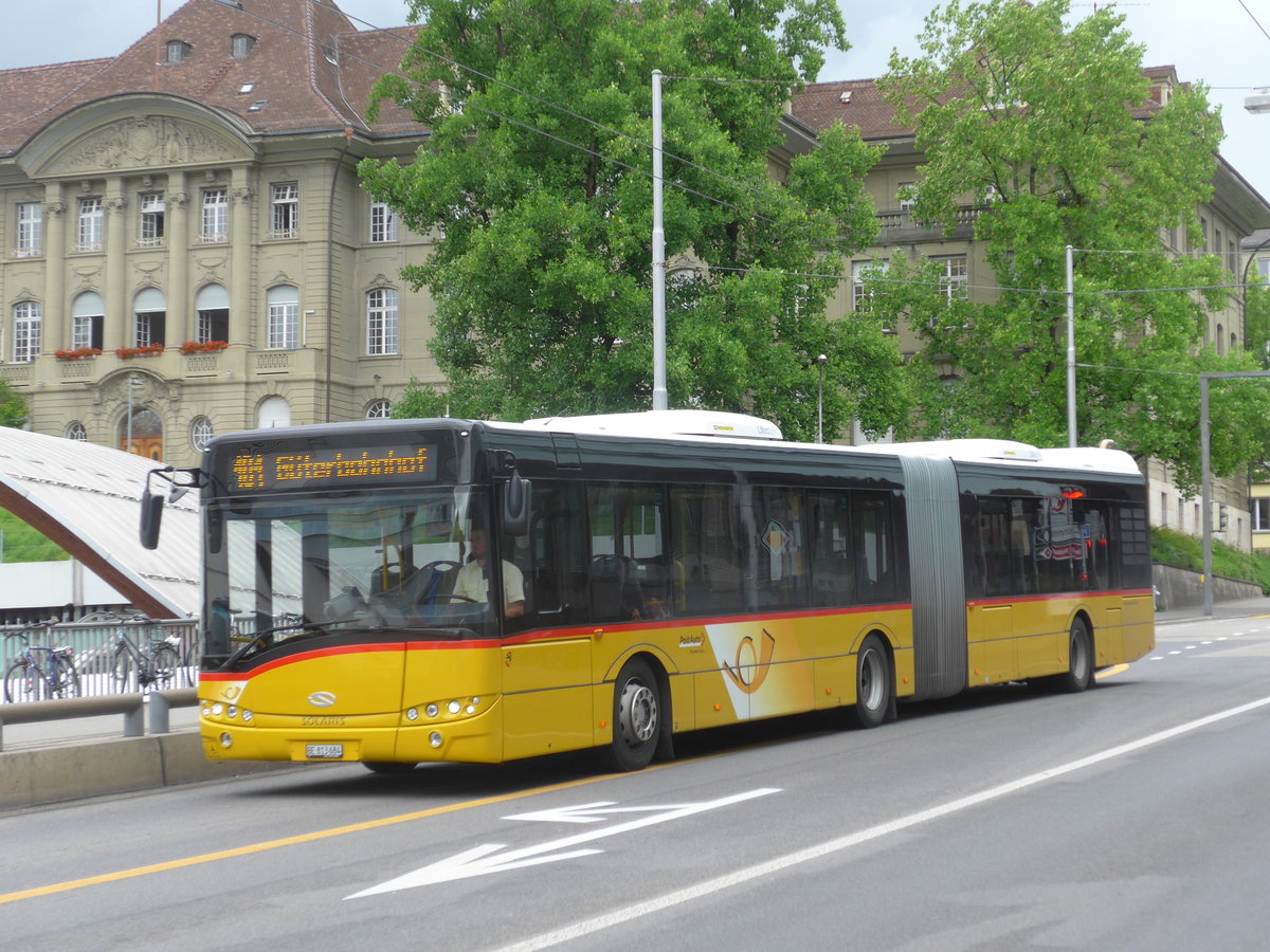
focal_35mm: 74
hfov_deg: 26.3
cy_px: 476
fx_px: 2715
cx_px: 635
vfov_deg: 19.9
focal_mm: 15
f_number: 4.2
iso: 160
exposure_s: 1/250
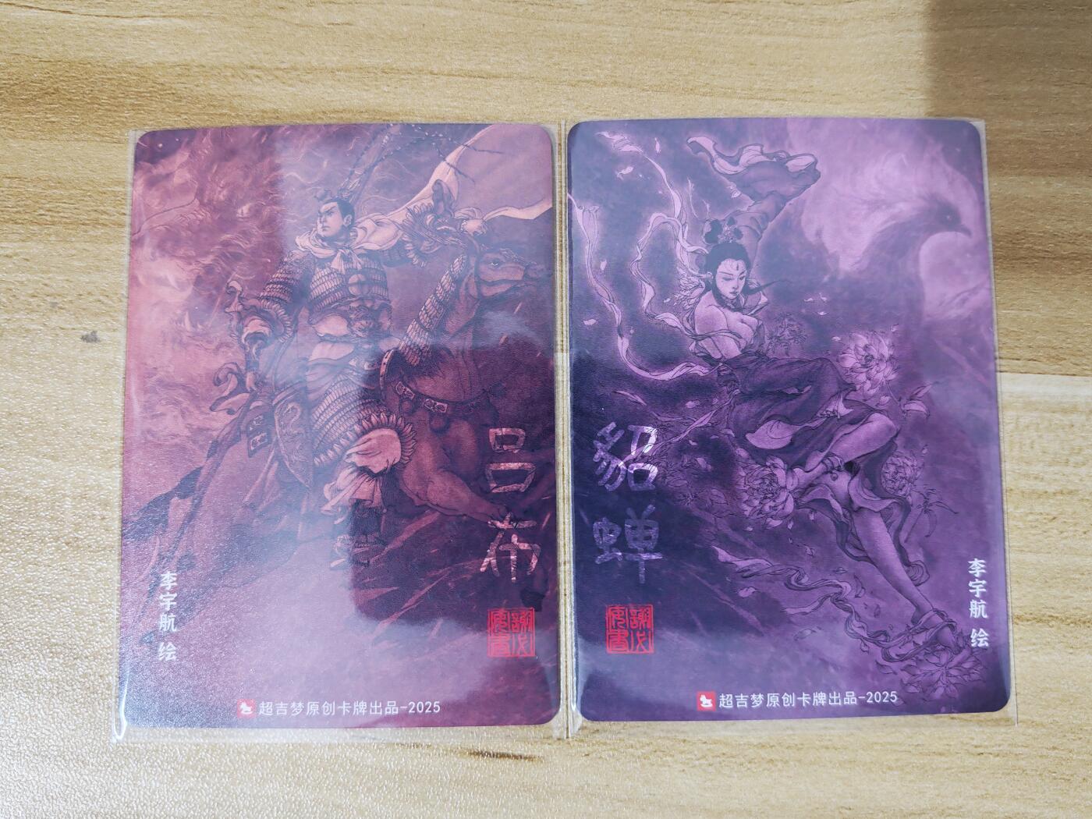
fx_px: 978
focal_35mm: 31
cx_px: 546
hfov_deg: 58.4
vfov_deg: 45.4
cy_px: 410
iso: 500
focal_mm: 6.83
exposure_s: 1/33
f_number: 2
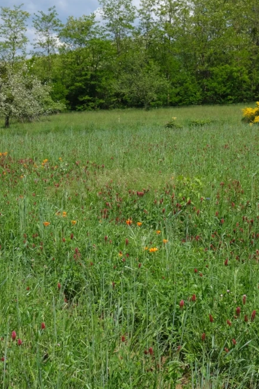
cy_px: 194
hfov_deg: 20.0
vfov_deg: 29.7
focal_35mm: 68
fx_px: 734
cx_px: 127
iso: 160
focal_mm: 30.2
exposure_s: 1/350
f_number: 8
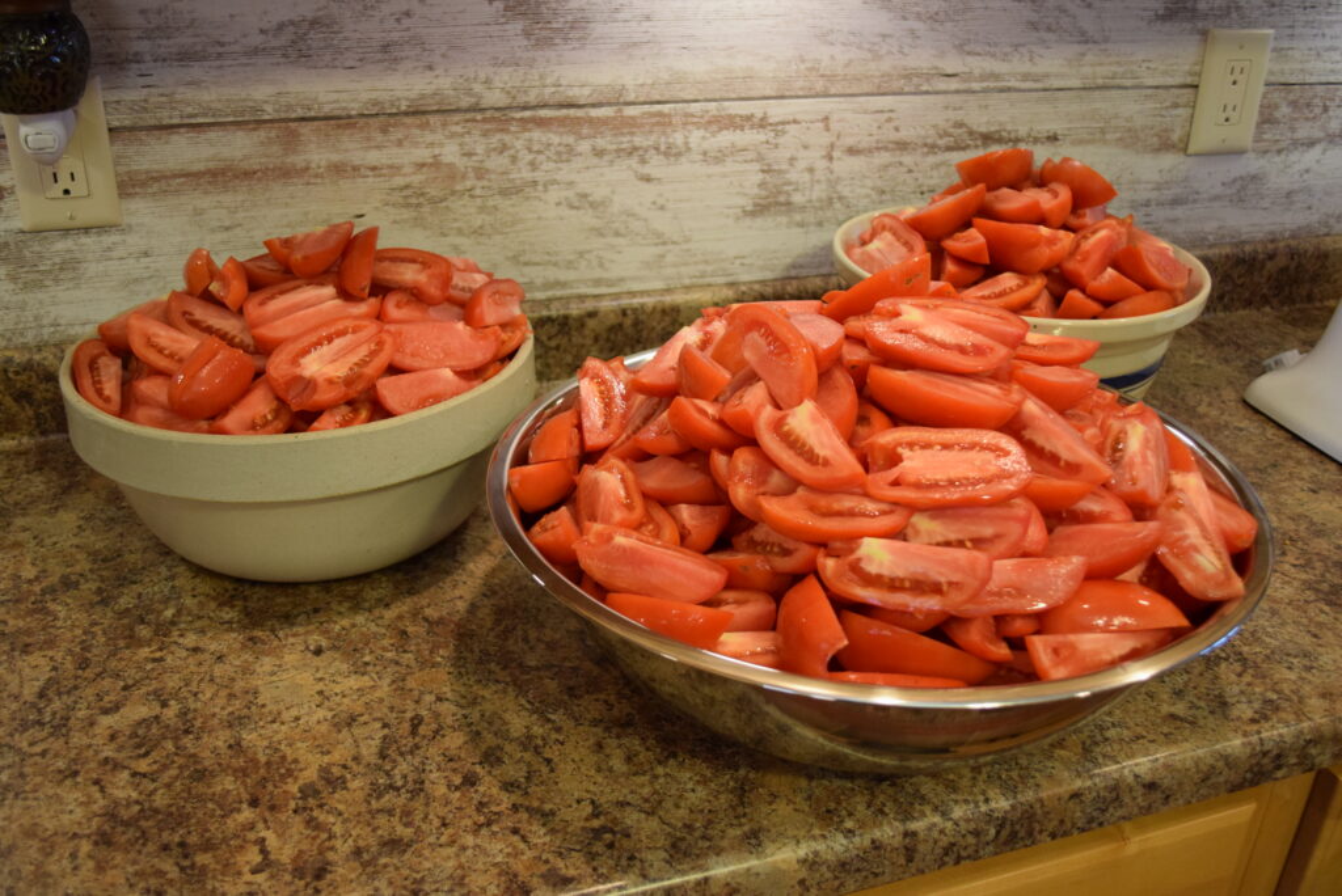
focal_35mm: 33
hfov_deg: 57.2
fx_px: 1231
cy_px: 448
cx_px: 671
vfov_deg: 40.0
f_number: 3.8
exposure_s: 1/60
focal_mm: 22
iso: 1800
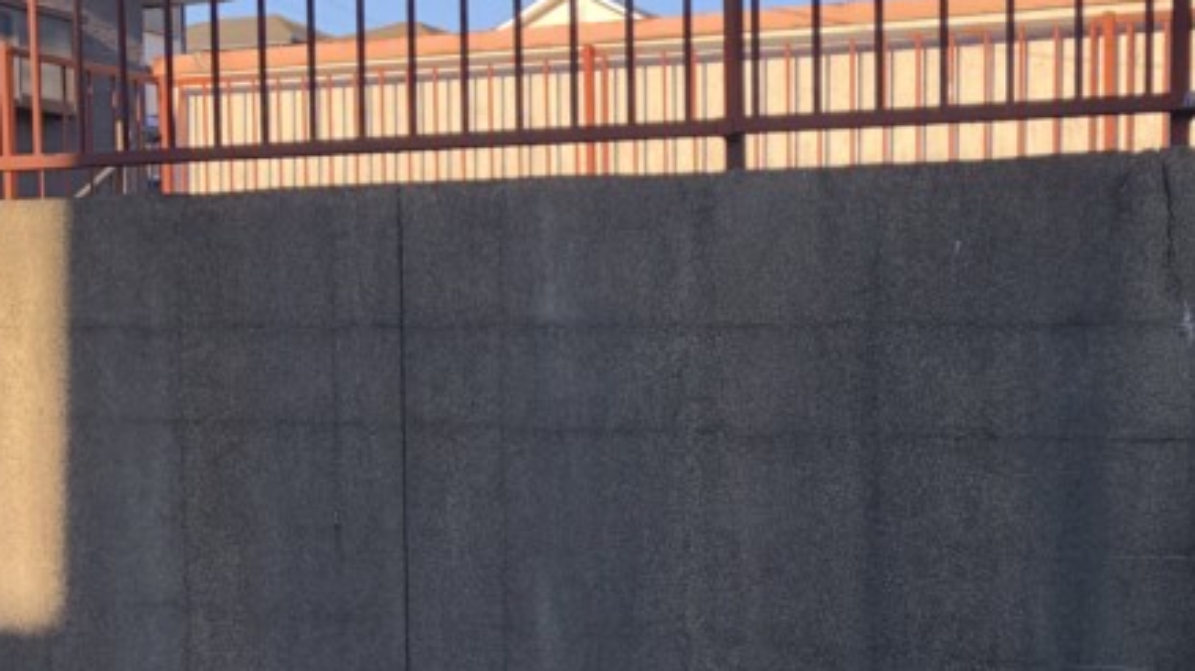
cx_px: 904
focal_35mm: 56
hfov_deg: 36.3
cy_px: 537
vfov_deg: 21.2
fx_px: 1774
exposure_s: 1/369
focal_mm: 3.99
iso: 20
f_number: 1.8
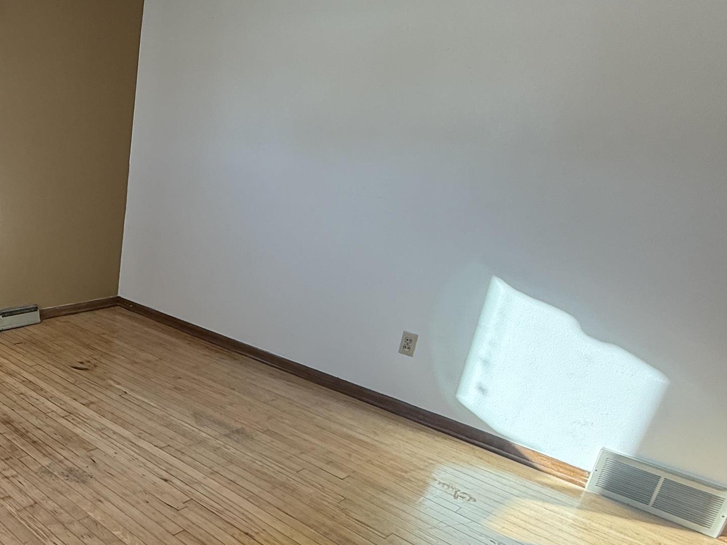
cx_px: 55
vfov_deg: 46.3
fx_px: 630
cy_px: 345
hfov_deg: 51.9
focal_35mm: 30
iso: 125
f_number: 2.2
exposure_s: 1/120
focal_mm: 2.22
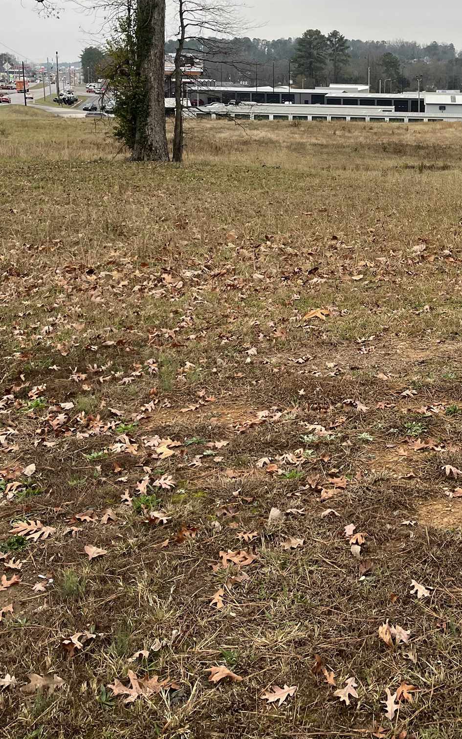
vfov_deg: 45.9
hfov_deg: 29.6
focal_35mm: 42
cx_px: 391
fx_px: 846
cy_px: 208
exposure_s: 1/515
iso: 50
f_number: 1.6
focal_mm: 5.1
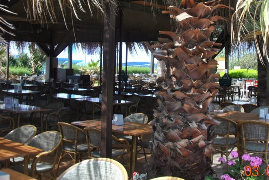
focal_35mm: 52
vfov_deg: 25.6
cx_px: 171
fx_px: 389
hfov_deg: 37.9
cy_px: 39
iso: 100
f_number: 5.6
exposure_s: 1/125
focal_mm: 20
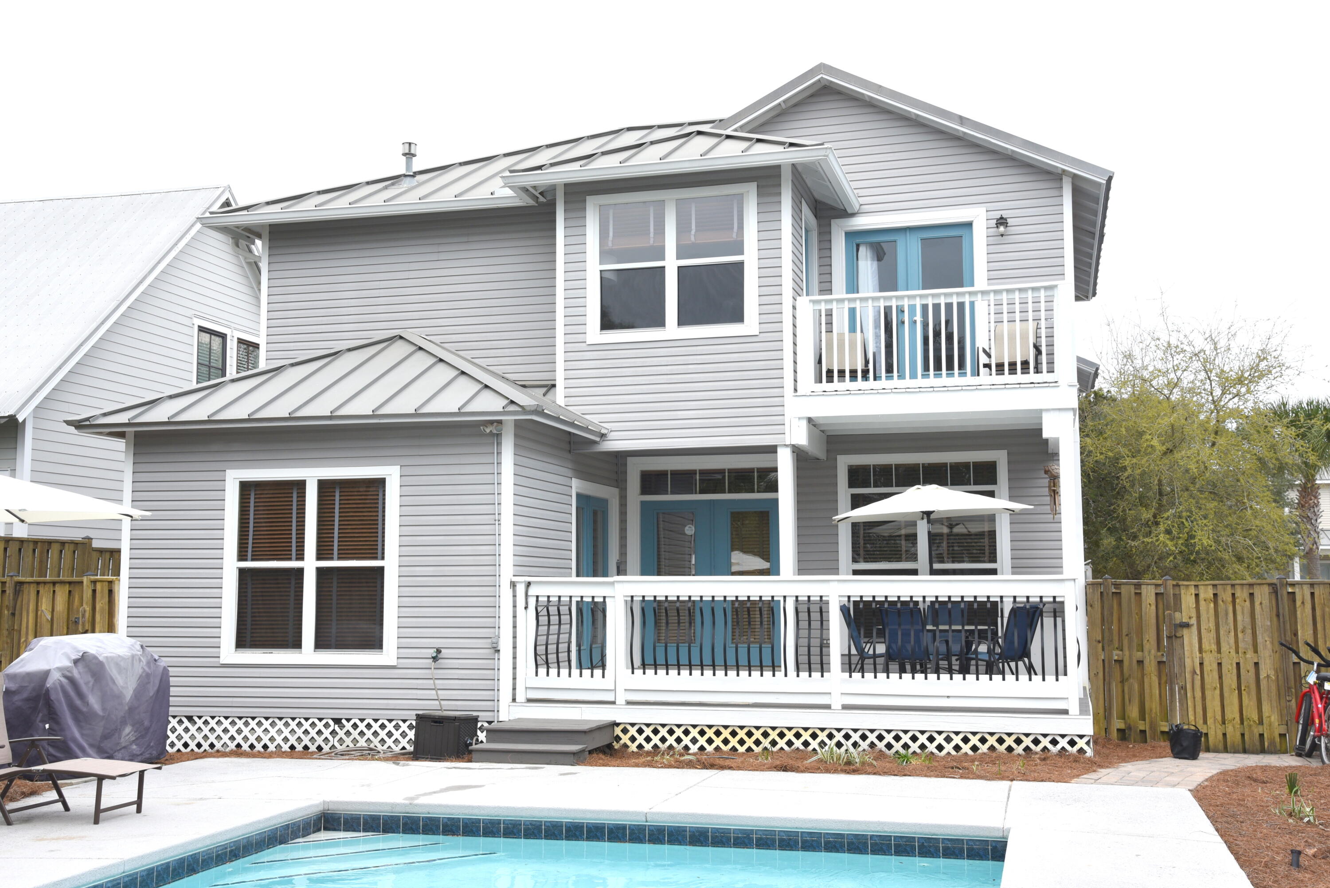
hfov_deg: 50.7
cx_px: 665
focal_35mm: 38
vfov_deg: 35.1
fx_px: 1404
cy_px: 444
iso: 200
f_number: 9
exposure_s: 1/320
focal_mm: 38
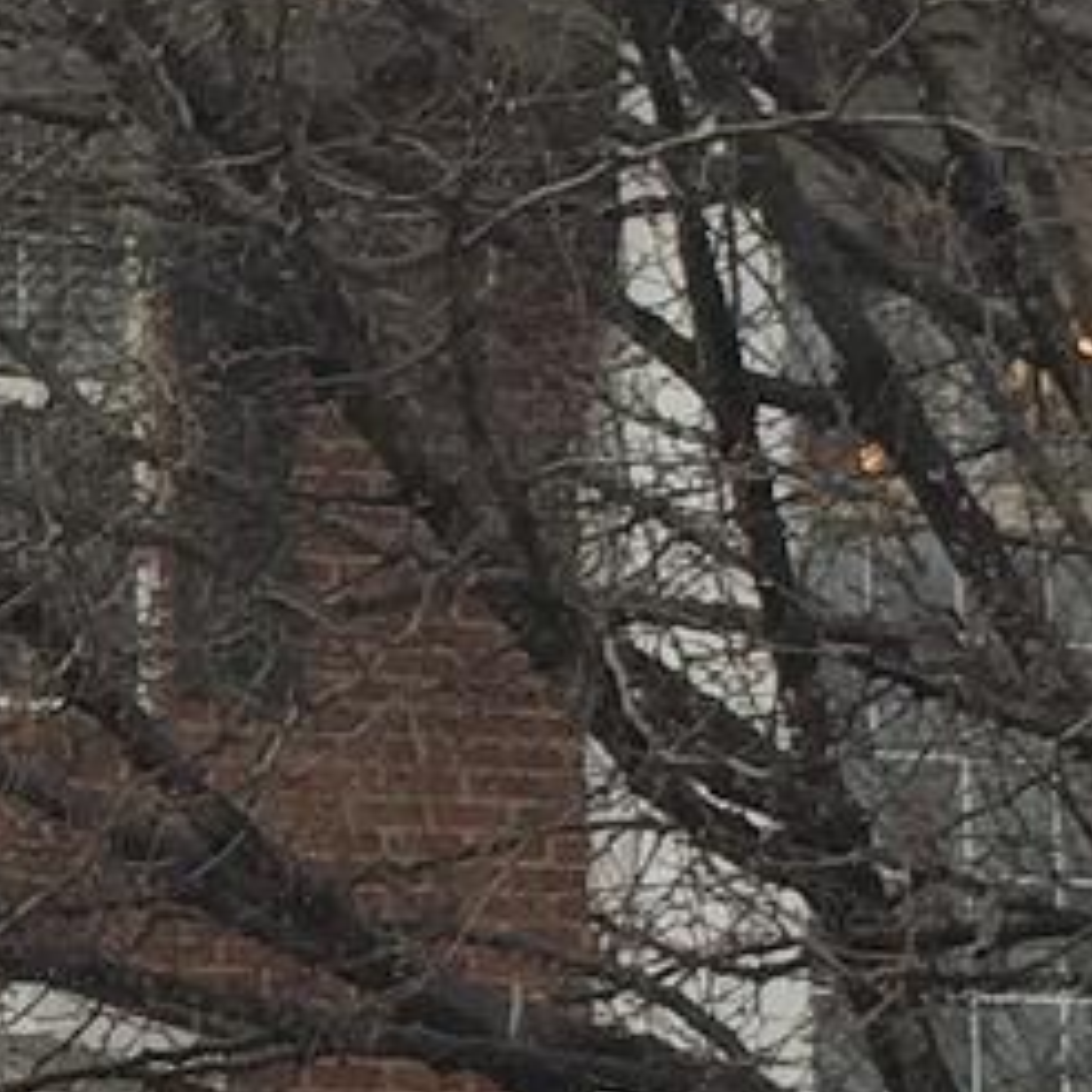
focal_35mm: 213
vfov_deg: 8.2
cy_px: 1216
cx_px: -679
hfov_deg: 8.0
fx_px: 7602
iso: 32
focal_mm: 4.15
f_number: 2.2
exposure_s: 1/408
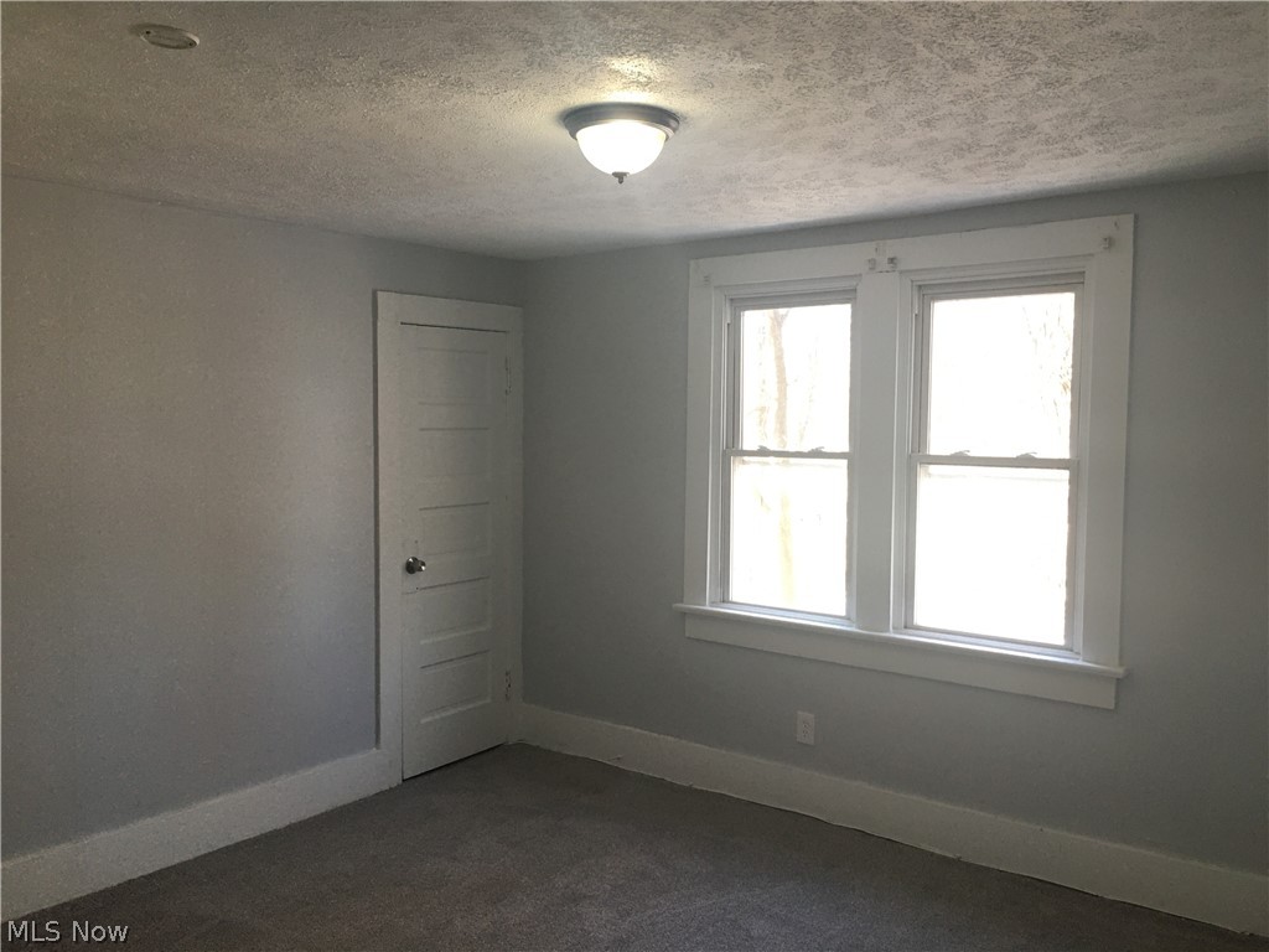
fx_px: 1063
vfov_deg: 48.2
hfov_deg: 61.7
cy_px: 476
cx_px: 634
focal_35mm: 29
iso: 40
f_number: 2.2
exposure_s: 1/30
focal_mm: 4.15
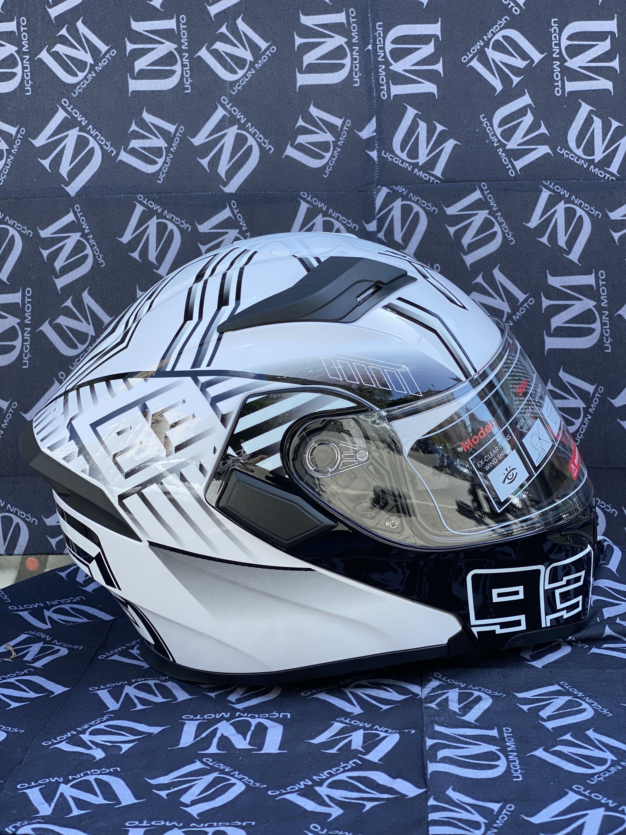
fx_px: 1254
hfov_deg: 28.0
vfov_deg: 36.8
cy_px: 418
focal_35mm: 52
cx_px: 313
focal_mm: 6
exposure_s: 1/302
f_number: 2
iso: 20
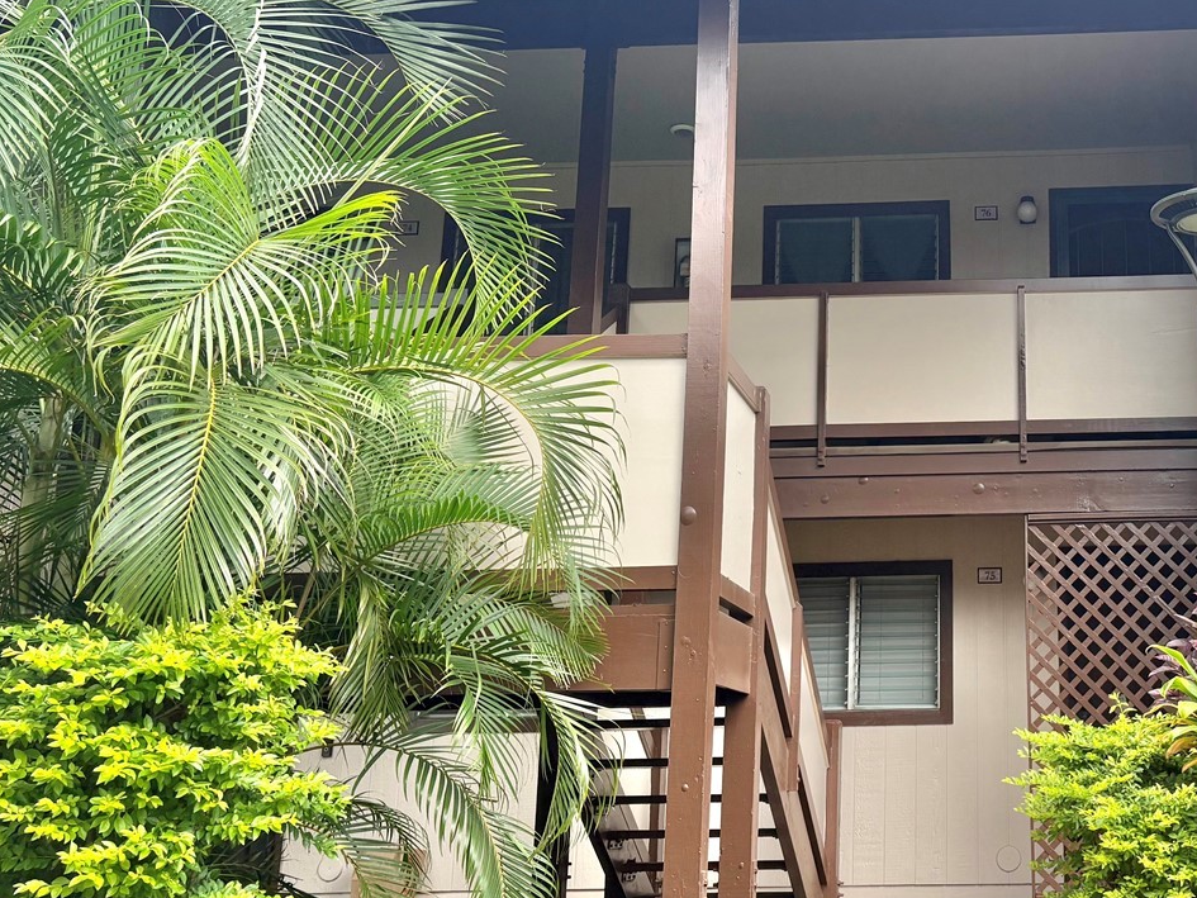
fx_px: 1522
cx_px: 1006
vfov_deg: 32.8
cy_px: 372
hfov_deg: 40.6
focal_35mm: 44
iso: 64
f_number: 1.6
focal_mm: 5.96
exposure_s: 1/1848
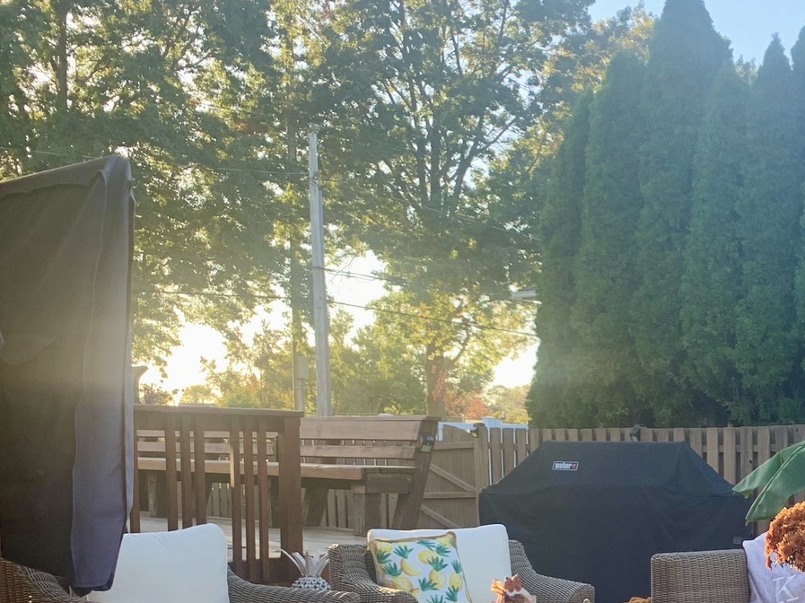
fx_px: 1348
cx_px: 817
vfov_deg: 24.1
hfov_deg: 30.7
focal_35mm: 58
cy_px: 609
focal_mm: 4.25
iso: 25
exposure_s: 1/181
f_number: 1.8
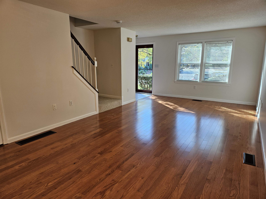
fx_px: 177
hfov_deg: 73.9
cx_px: 133
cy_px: 100
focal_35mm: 23
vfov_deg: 58.9
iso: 80
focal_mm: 5.4
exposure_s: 1/120
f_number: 1.8
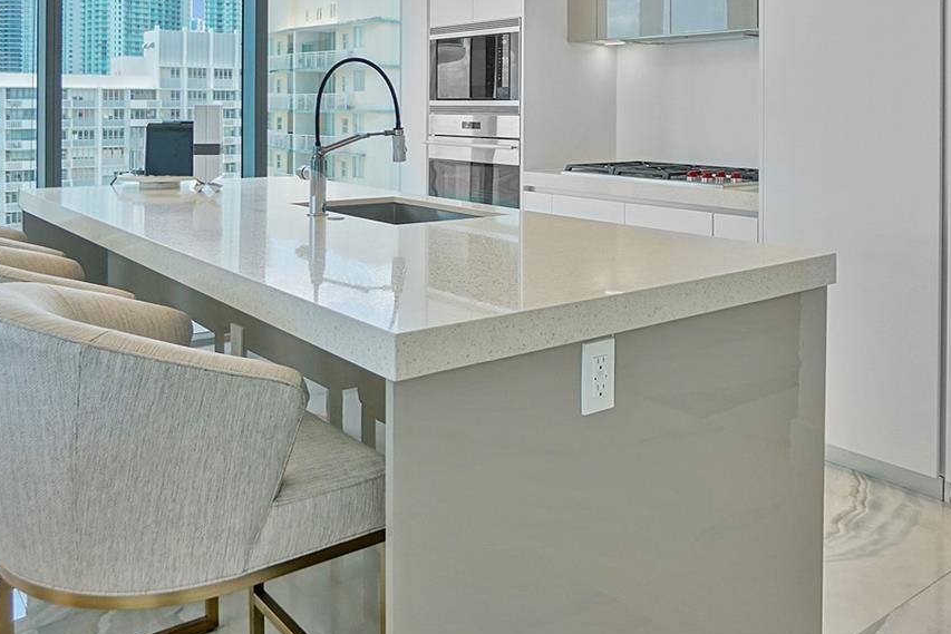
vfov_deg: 40.4
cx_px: 510
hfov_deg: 60.3
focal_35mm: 31
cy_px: 110
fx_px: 817
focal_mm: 11
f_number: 4
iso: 250
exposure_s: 1/100
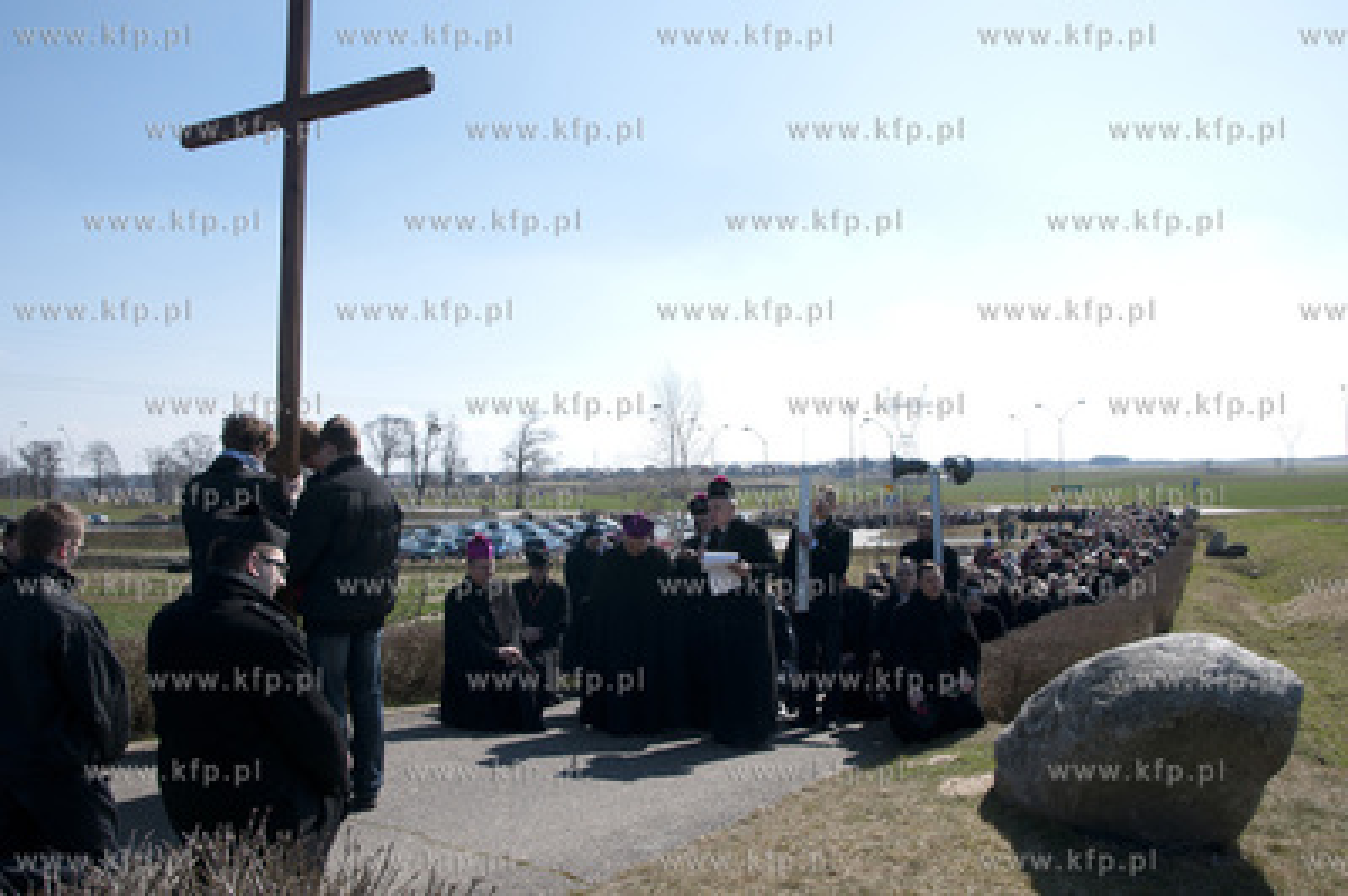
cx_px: 674
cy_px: 448
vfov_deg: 50.3
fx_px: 954
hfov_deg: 70.5
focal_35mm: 26
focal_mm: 17
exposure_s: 1/320
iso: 100
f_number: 6.3
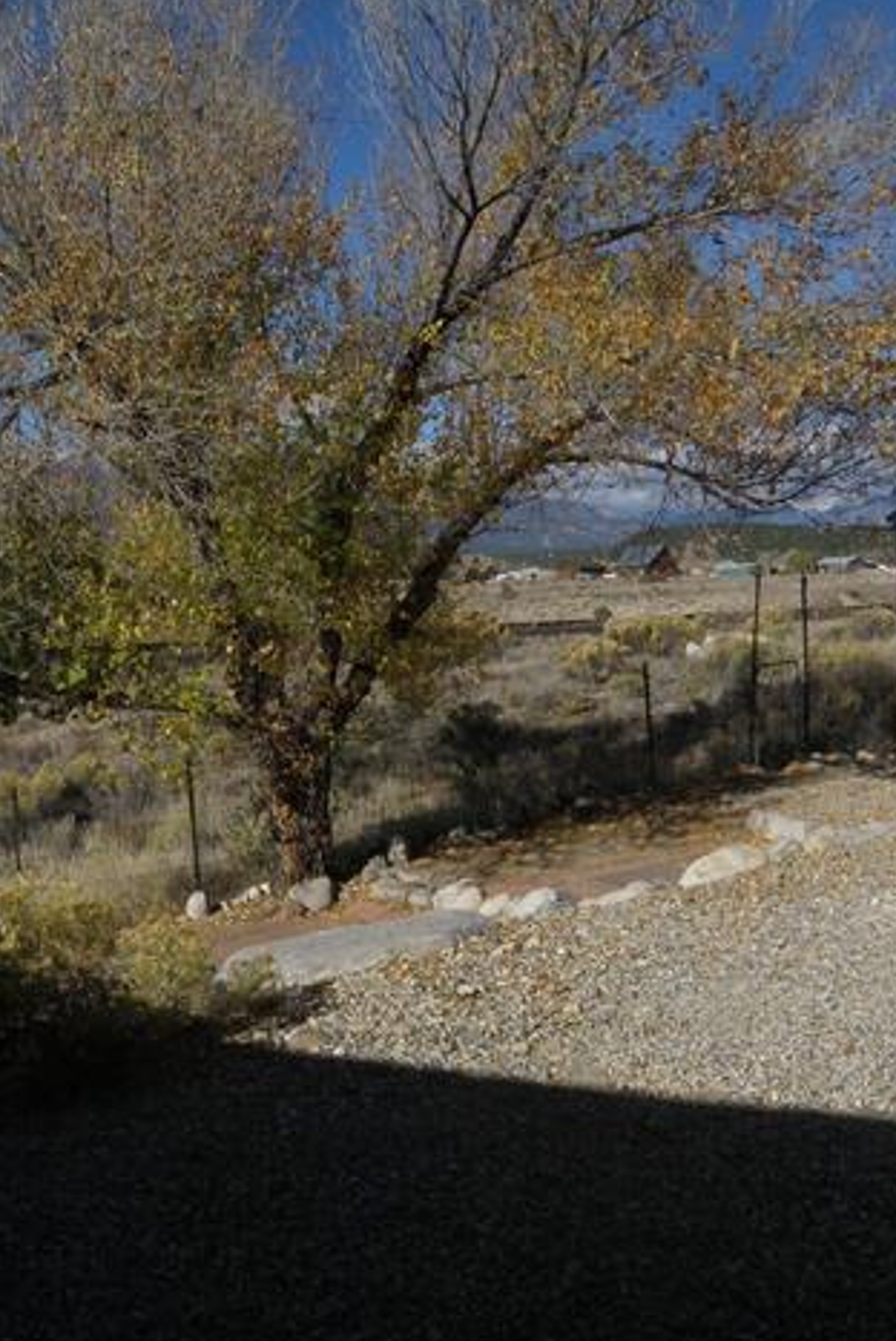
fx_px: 1379
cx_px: 319
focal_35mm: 37
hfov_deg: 35.7
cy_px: 670
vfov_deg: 51.9
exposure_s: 1/640
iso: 64
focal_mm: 4.6
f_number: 5.6
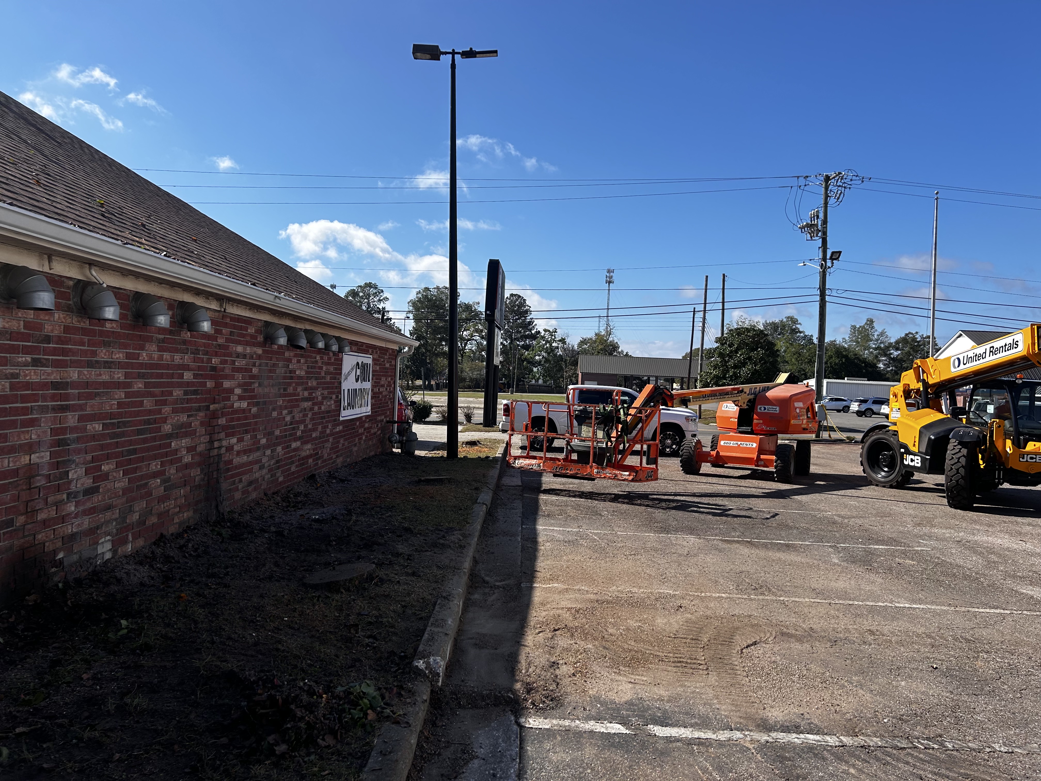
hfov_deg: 67.3
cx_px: 520
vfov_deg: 53.1
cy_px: 390
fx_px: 782
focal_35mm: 26
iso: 50
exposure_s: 1/4115
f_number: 1.5
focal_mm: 5.7
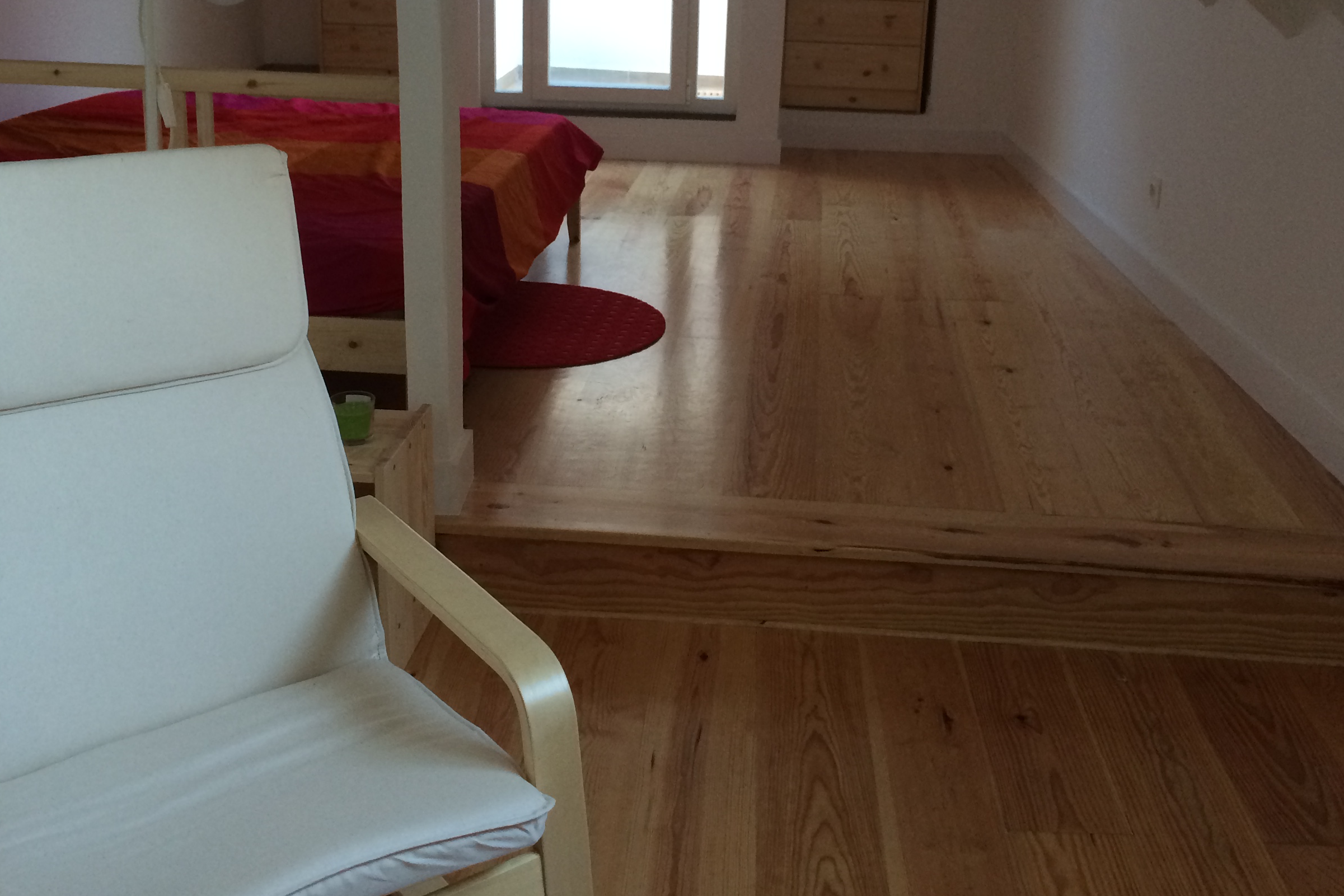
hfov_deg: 47.4
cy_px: 273
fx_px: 1531
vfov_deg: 32.3
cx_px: 677
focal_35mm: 41
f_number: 2.2
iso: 125
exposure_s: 1/30
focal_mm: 4.15
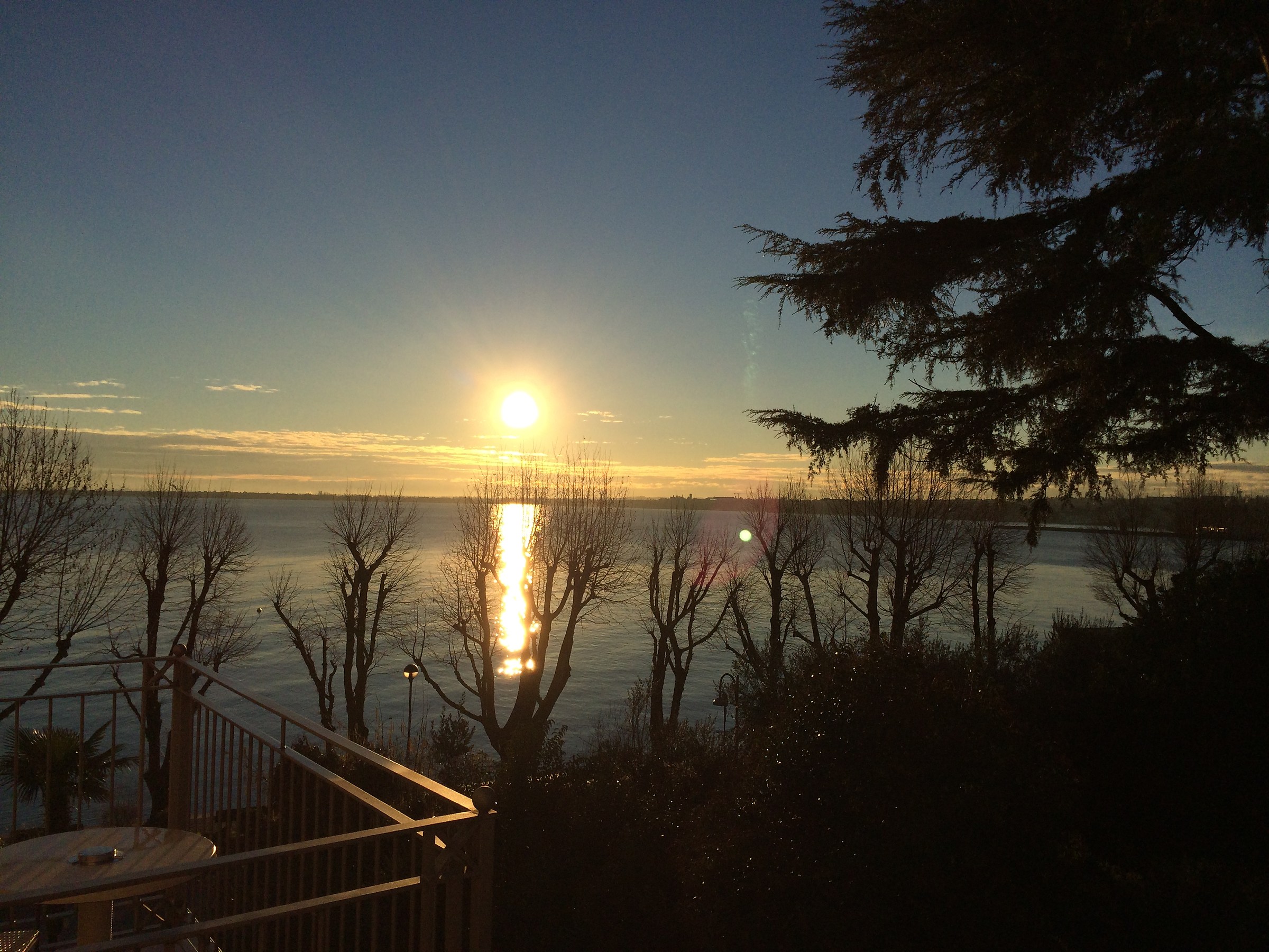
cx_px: 634
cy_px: 476
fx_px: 1100
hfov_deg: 60.0
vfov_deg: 46.8
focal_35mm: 30
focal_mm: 4.12
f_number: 2.2
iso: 40
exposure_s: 1/10309
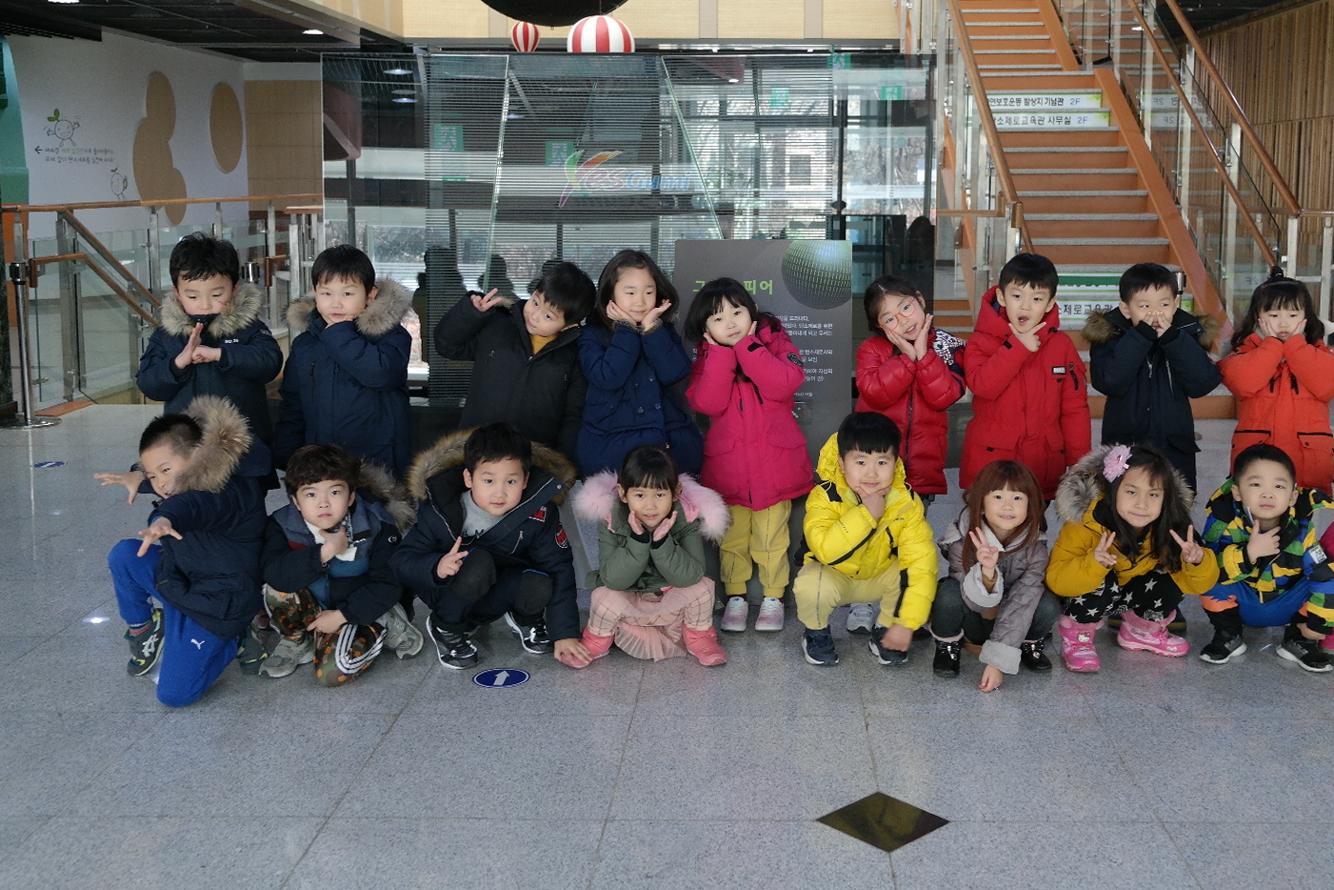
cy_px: 343
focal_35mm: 37
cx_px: 769
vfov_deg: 35.8
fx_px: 1371
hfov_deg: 51.7
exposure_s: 1/40
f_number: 3.5
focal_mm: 20
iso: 400
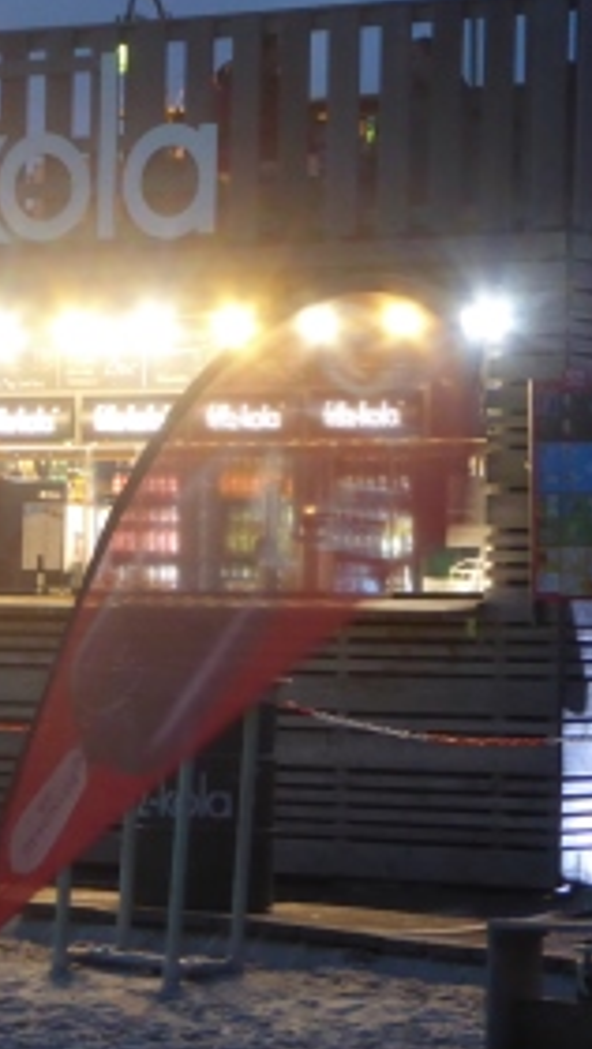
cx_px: 56
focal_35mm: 147
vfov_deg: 14.6
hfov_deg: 8.2
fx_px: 4092
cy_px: 577
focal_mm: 15
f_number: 4.8
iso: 640
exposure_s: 1/5
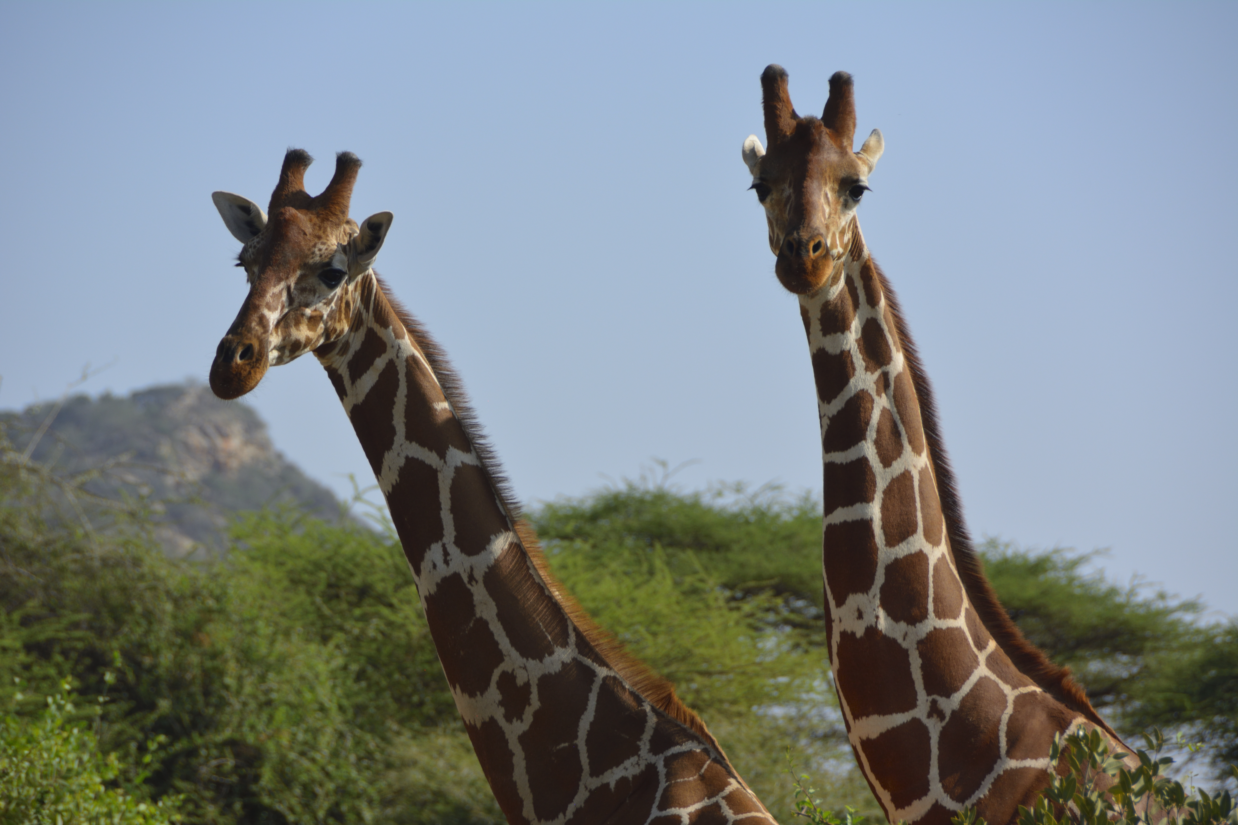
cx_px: 619
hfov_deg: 6.9
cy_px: 412
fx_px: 10316
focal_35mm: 300
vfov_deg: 4.6
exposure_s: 1/800
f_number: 7.1
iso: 200
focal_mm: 200
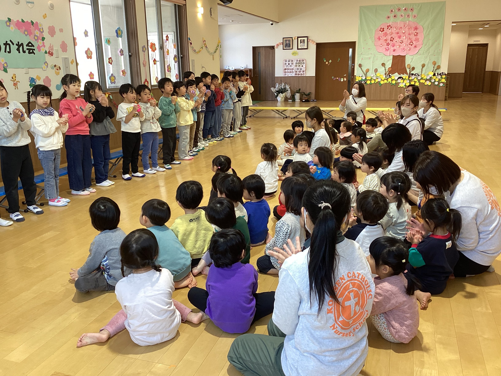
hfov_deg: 58.4
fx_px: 449
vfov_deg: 45.4
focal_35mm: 31
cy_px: 188
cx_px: 250
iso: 64
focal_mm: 3.3
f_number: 2.4
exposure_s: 1/50
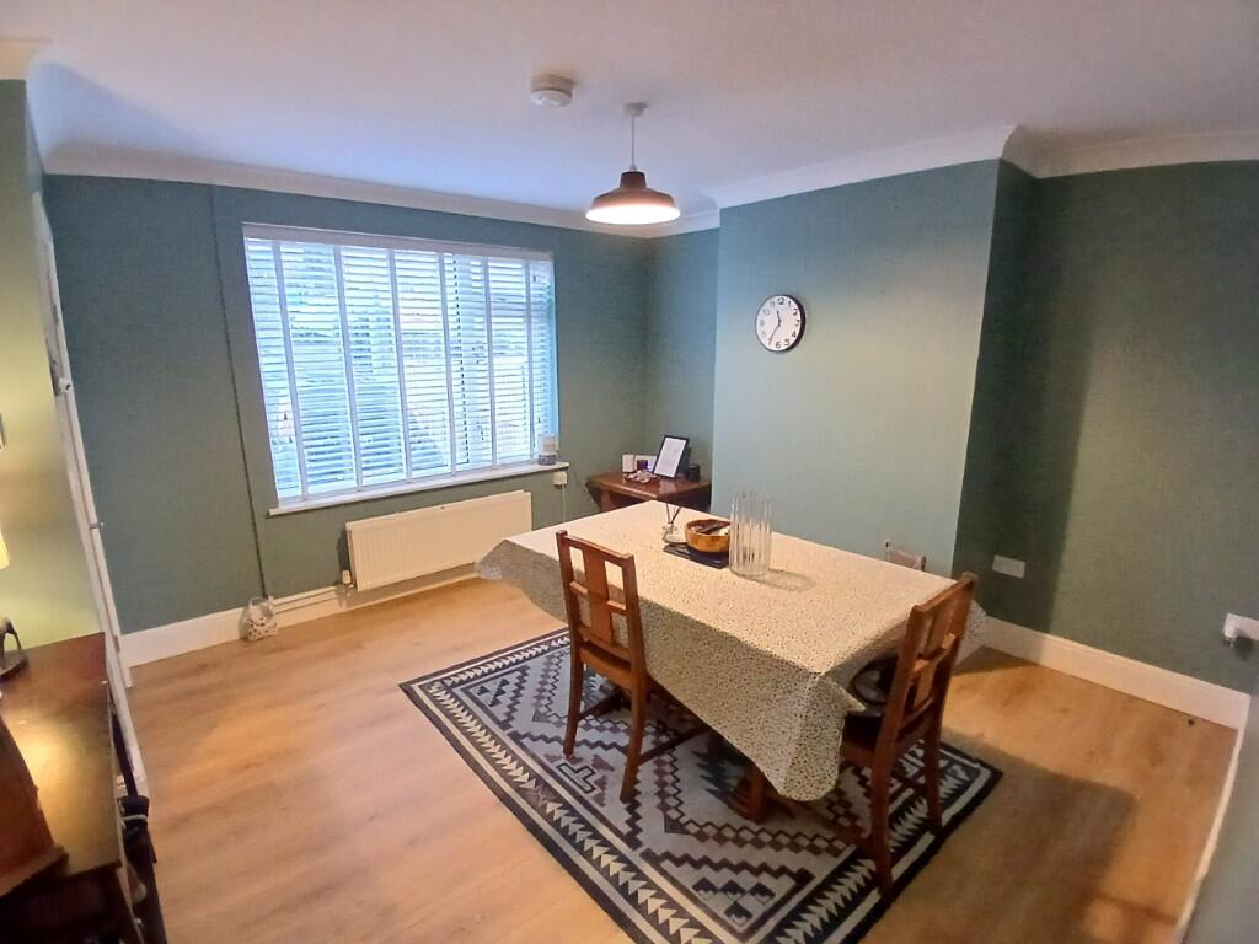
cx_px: 630
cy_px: 472
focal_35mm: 17
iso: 500
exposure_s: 1/20
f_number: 2.2
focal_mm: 1.4
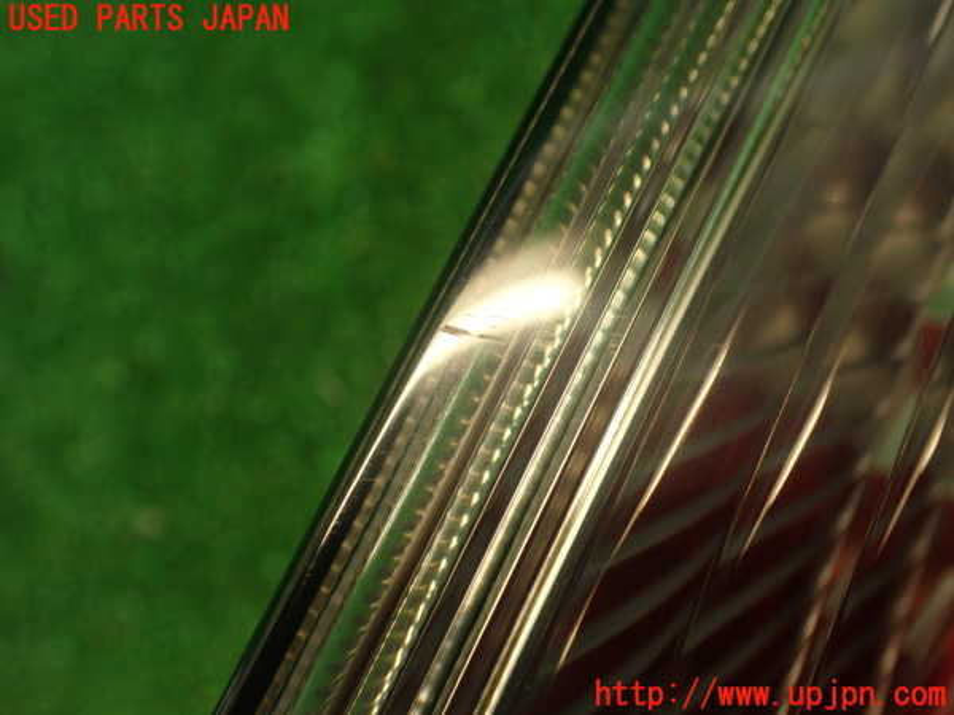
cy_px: 358
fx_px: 882
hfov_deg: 56.8
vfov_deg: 44.2
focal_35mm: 32
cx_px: 477
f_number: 2.4
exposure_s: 1/50
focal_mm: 5.79
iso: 200
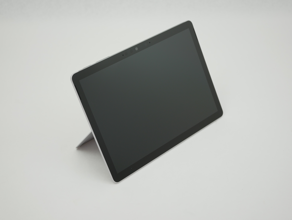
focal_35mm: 60
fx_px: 506
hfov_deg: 32.2
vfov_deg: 24.4
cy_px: 110
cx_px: 146
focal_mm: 30
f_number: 3.5
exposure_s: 1/125
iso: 200
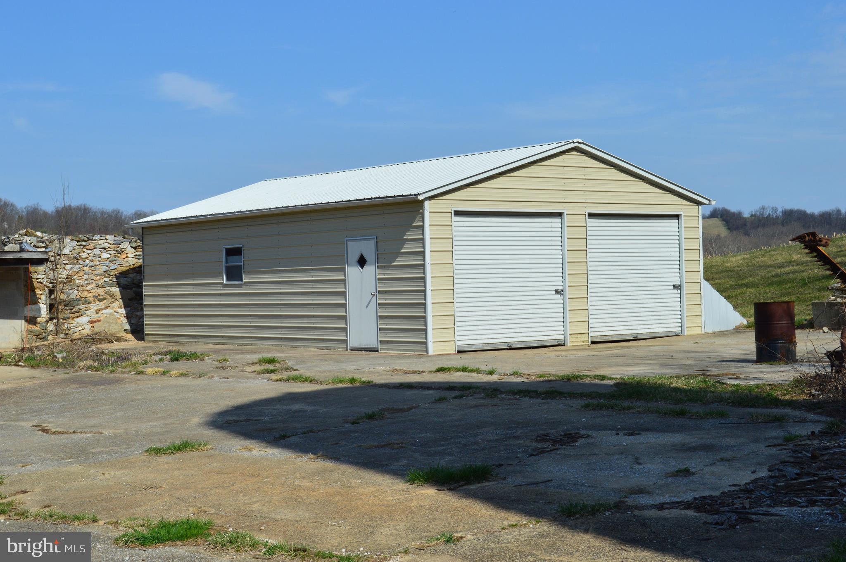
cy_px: 281
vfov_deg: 22.6
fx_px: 1409
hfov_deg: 33.4
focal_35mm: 60
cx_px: 423
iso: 280
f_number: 11
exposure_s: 1/500
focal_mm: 40
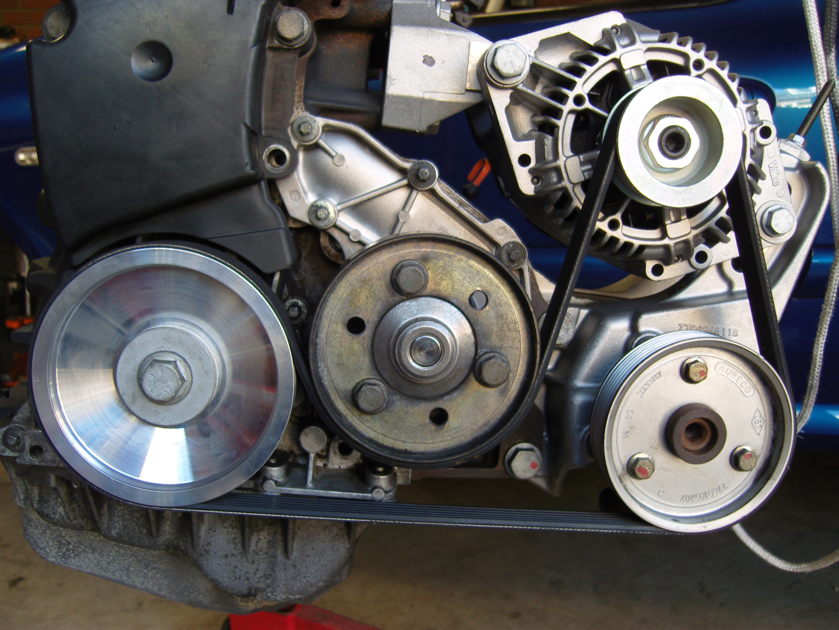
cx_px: 420
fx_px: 824
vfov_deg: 41.8
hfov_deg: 54.0
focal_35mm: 34
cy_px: 315
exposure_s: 1/60
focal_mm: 7.3
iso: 100
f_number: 2.8
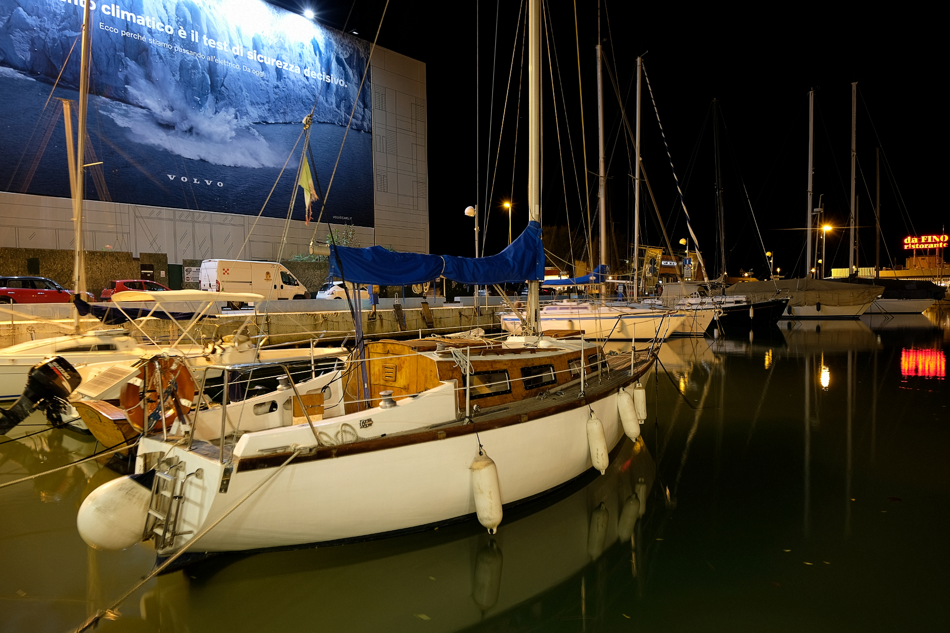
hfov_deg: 76.1
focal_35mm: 23
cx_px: 475
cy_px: 316
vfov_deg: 55.1
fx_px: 607
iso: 200
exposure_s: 1.5
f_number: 5.6
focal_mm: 15
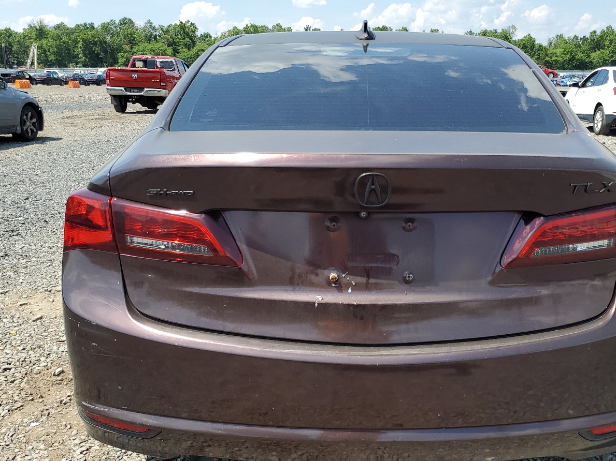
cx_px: 380
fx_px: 623
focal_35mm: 35
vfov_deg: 40.6
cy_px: 257
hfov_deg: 52.2
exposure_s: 1/2000
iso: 50
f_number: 1.5
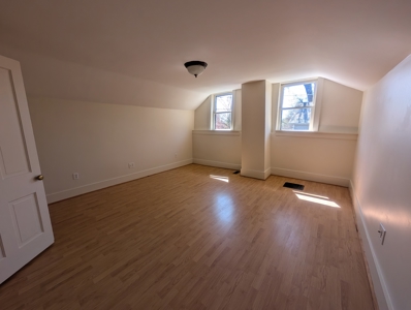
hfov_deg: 110.4
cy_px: 155
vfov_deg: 94.7
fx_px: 143
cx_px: 206
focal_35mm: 12
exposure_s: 1/636
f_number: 1.7
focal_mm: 2.02
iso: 57
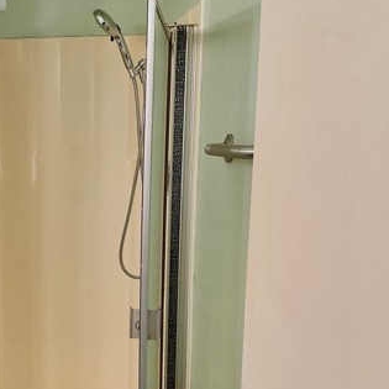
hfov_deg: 31.0
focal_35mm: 52
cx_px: 25
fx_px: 661
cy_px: 269
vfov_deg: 32.4
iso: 64
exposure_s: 1/60
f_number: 1.8
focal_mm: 3
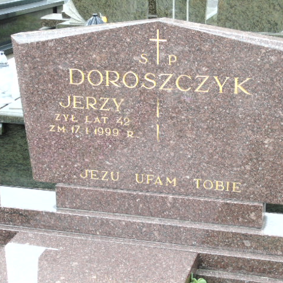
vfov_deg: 23.4
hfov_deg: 23.3
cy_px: 142
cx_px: 166
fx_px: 684
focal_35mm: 74
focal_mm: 11
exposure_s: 1/60
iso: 80
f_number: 4.5
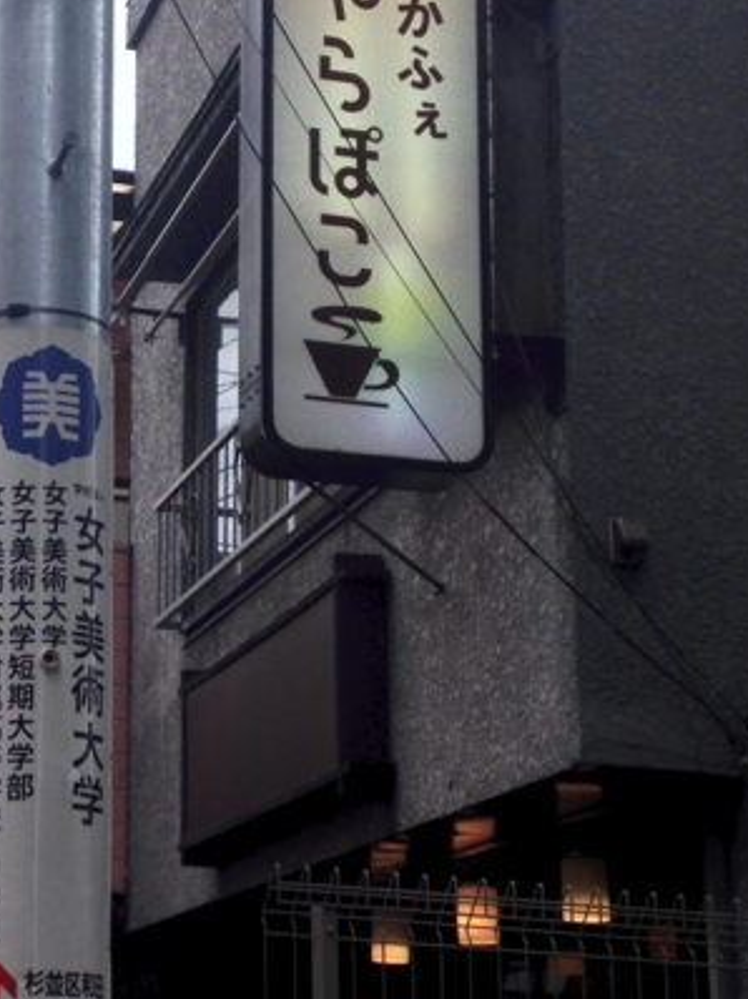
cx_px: 20
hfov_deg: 17.0
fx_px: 2452
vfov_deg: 23.0
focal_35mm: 85
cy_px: 520
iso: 50
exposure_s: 1/1022
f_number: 2.4
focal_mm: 4.12
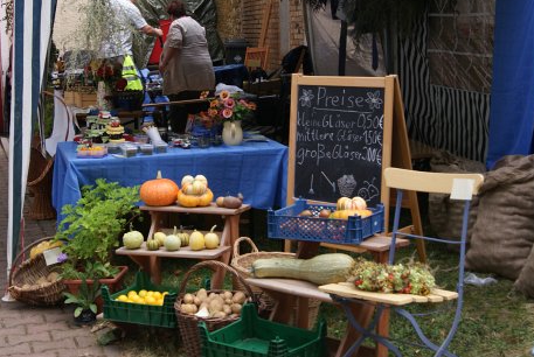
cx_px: 243
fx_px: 936
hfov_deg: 31.8
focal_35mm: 63
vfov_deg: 21.5
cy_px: 111
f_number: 7.1
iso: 100
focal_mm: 30
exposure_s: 1/60
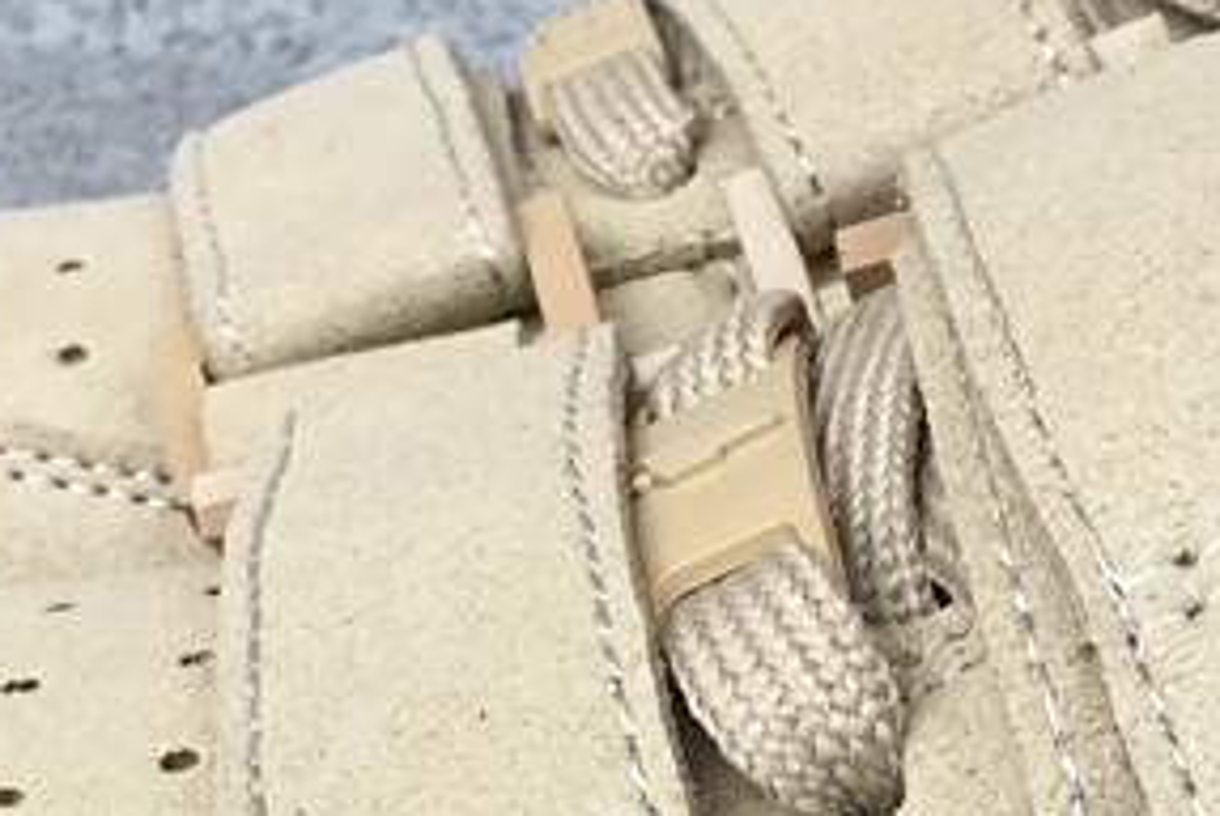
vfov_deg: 13.0
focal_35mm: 101
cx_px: 565
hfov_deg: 20.2
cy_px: 1111
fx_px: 3426
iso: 25
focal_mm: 3.3
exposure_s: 1/206
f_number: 2.4
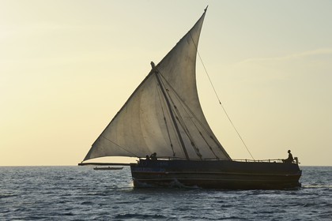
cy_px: 110
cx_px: 166
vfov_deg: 10.2
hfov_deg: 15.2
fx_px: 1245
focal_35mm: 135
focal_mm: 135
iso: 200
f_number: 8
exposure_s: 1/640
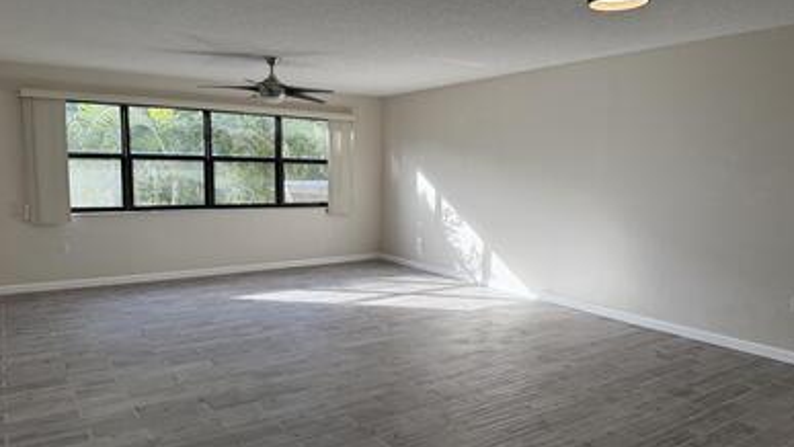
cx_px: 394
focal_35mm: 27
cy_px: 234
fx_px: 569
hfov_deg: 69.8
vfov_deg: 42.9
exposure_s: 1/356
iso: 100
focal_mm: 6.76
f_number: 1.78
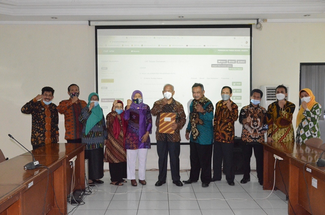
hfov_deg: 51.4
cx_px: 162
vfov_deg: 35.3
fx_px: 338
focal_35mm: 38
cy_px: 108
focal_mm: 25
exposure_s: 1/60
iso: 6400
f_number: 8
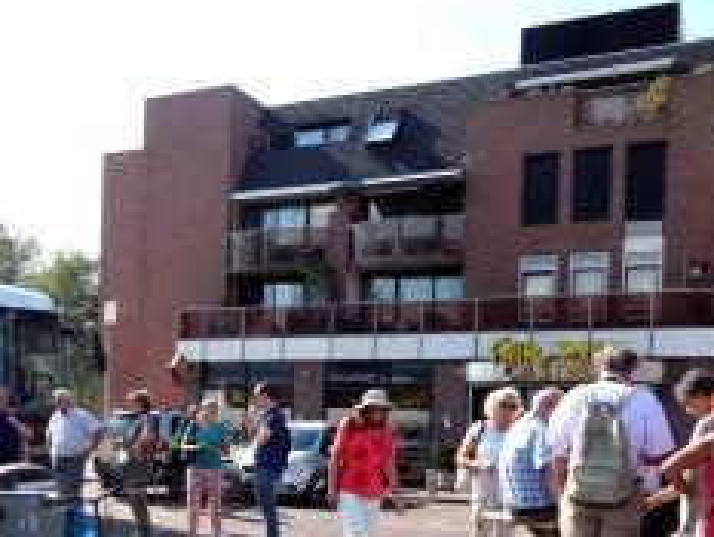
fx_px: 991
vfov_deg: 29.5
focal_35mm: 48
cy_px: 445
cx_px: 123
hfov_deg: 37.9
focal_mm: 4.5
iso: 125
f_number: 3.1
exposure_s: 1/1000
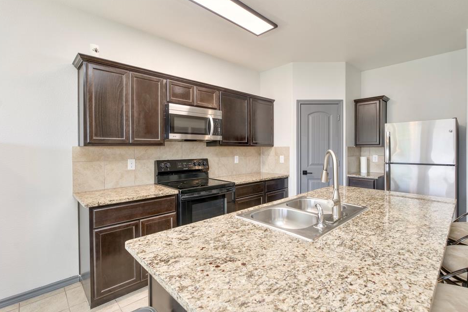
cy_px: 151
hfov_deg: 93.2
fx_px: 221
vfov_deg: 70.4
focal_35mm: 17
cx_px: 243
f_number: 5.6
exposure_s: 1/3.33
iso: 100
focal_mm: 16
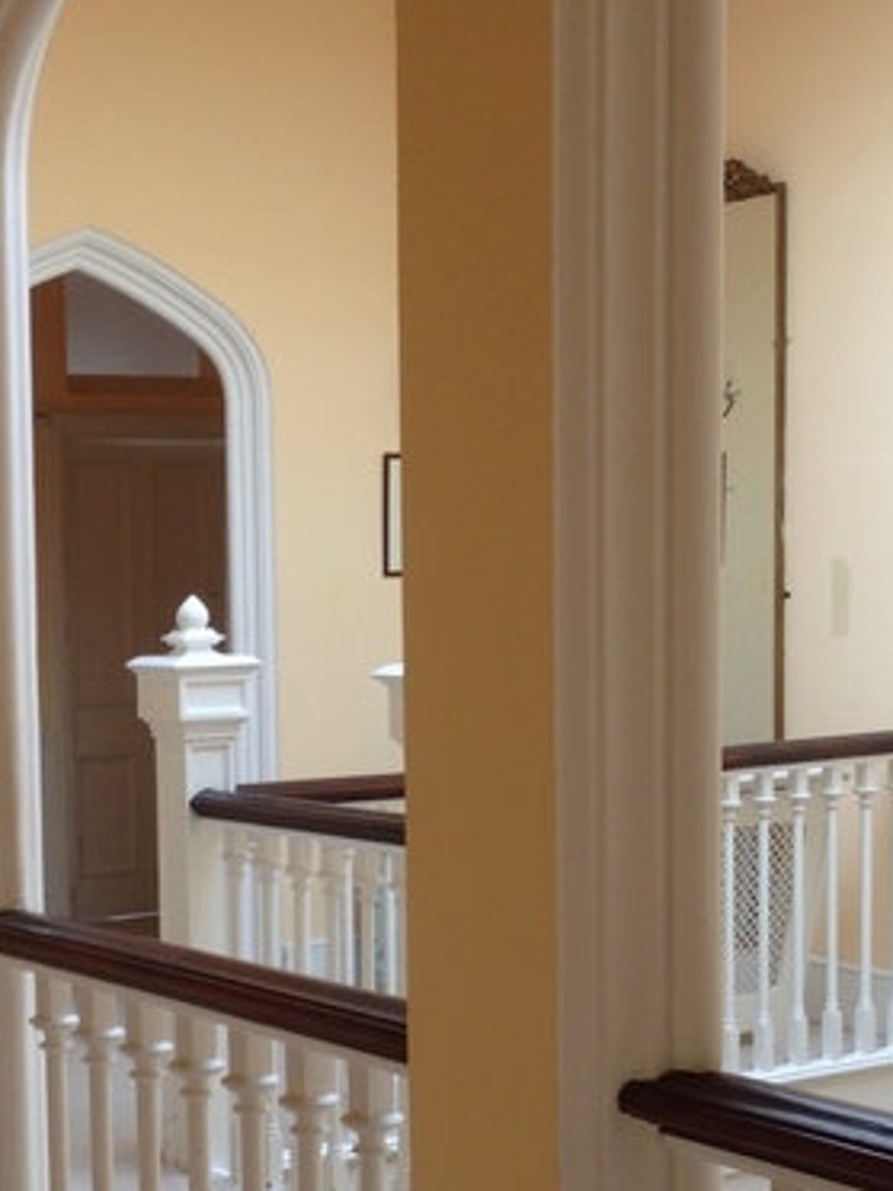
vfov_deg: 27.3
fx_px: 2442
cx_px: 144
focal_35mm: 71
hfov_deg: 20.4
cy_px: 784
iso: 50
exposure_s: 1/20
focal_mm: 4.12
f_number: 2.4
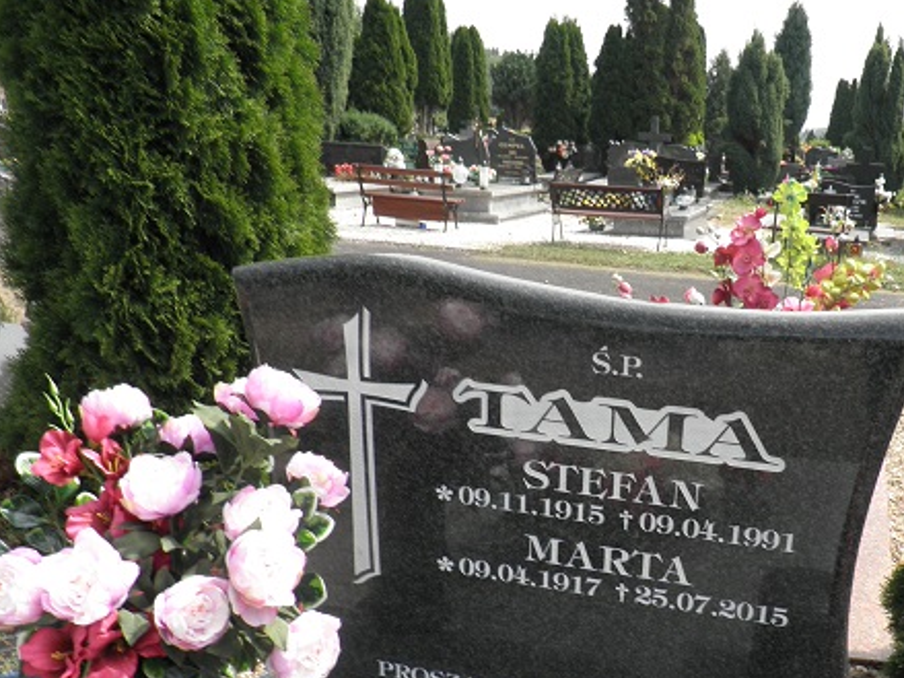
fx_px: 914
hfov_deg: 51.0
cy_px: 472
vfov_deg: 40.0
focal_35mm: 35
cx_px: 645
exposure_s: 1/80
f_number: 8.3
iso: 64
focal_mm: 4.3
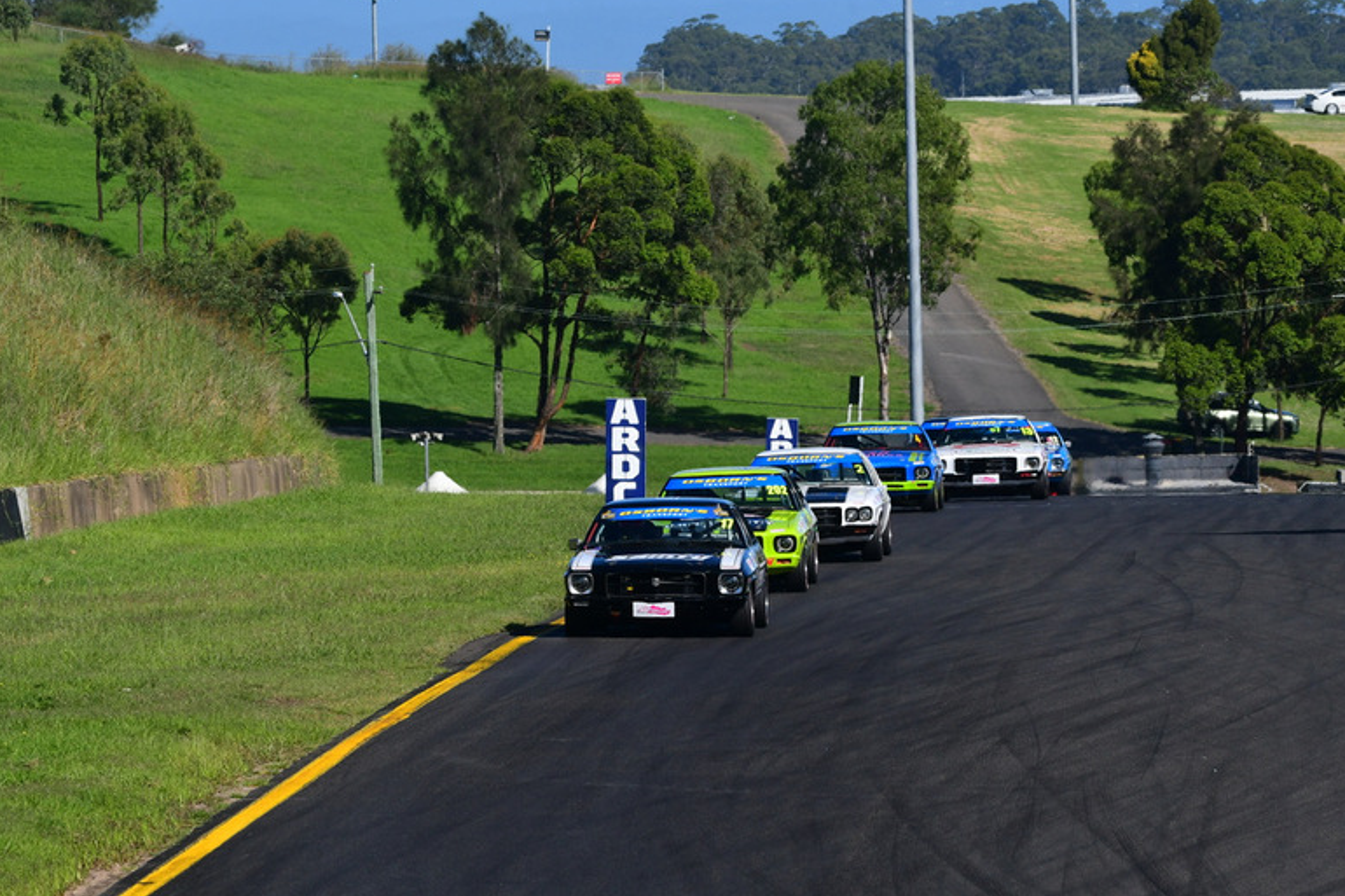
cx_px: 681
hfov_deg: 6.6
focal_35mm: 312
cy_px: 440
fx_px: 11653
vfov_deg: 4.4
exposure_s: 1/640
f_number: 13
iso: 400
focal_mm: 200
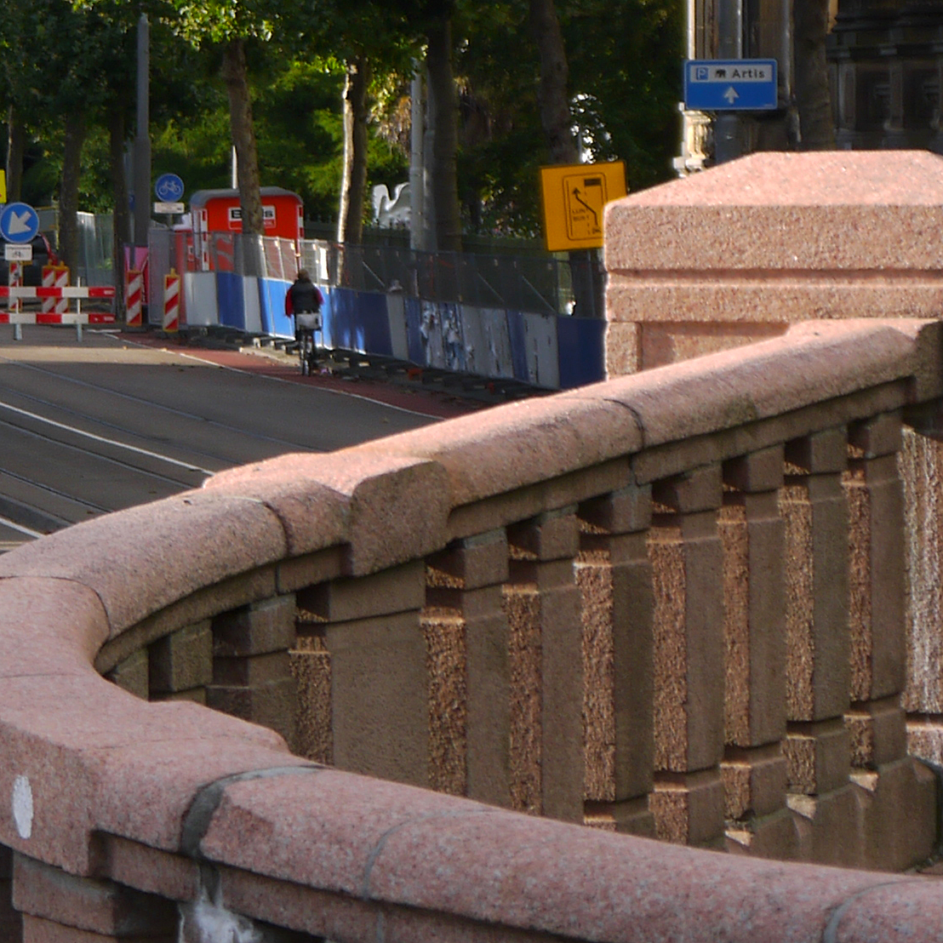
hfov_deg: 6.5
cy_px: 233
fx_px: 8260
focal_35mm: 268
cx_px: 38
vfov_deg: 6.5
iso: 160
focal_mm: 42
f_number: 6.3
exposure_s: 1/200
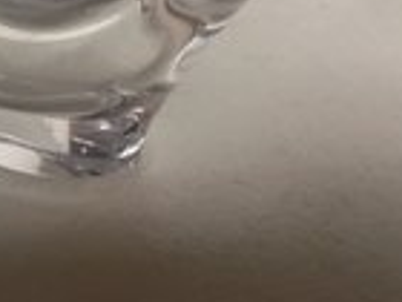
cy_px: -45
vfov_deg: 19.7
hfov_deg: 26.7
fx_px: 825
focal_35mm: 71
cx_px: 65
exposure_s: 1/30
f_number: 2.2
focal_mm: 4.15
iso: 25
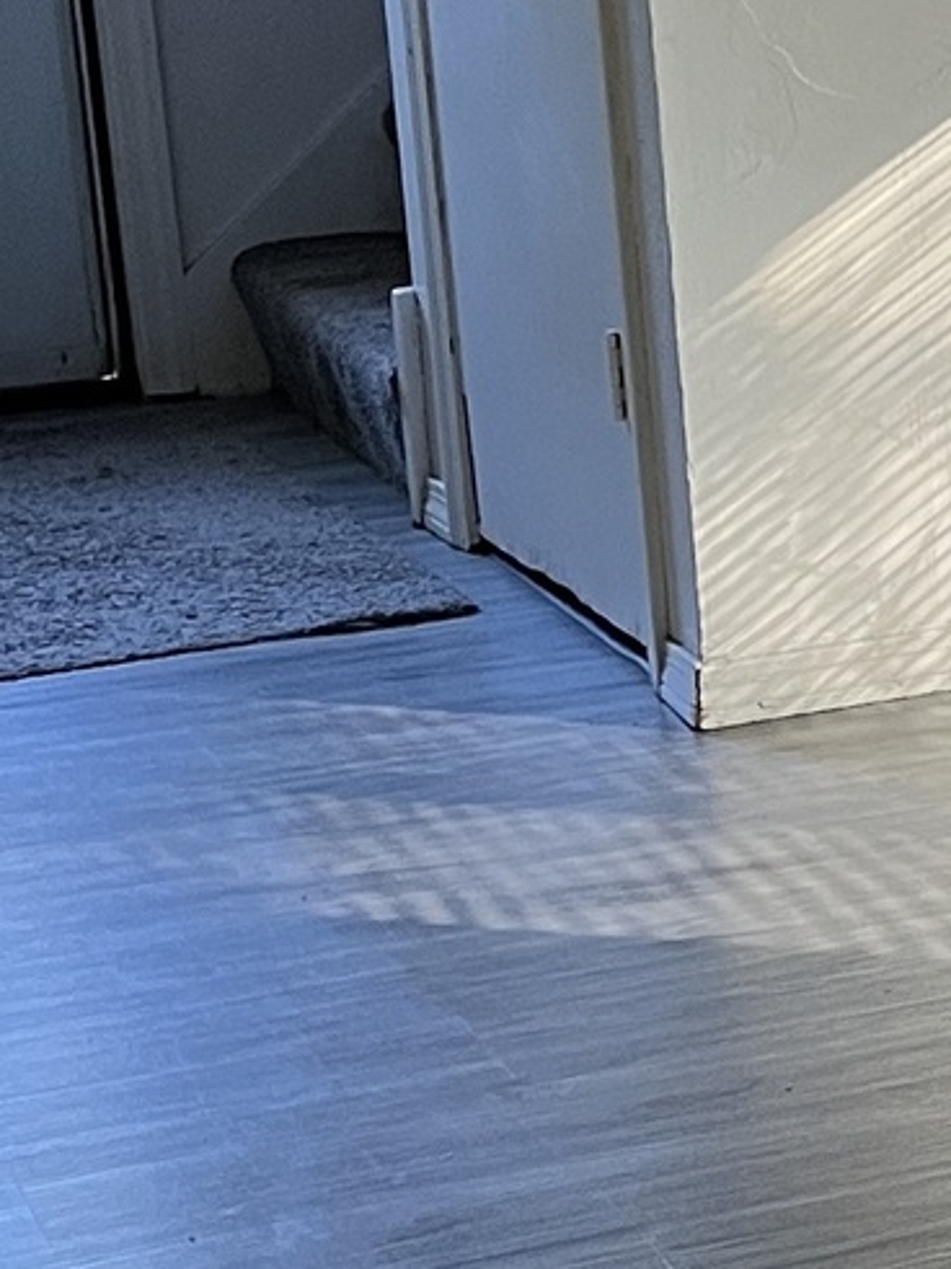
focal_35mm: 122
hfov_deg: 11.2
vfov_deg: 16.1
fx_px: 4471
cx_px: 1819
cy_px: 519
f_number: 1.6
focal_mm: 5.1
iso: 250
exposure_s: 1/60
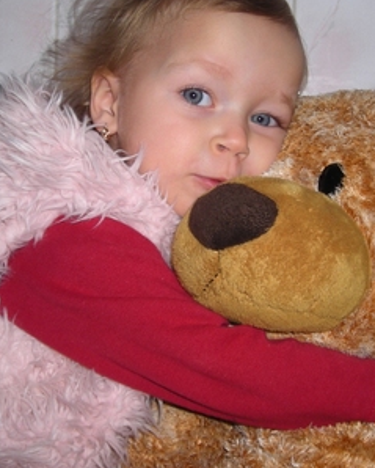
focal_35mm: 56
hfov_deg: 27.2
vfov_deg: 33.5
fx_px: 776
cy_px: 207
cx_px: 201
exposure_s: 1/60
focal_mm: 6.3
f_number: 3.2
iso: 50
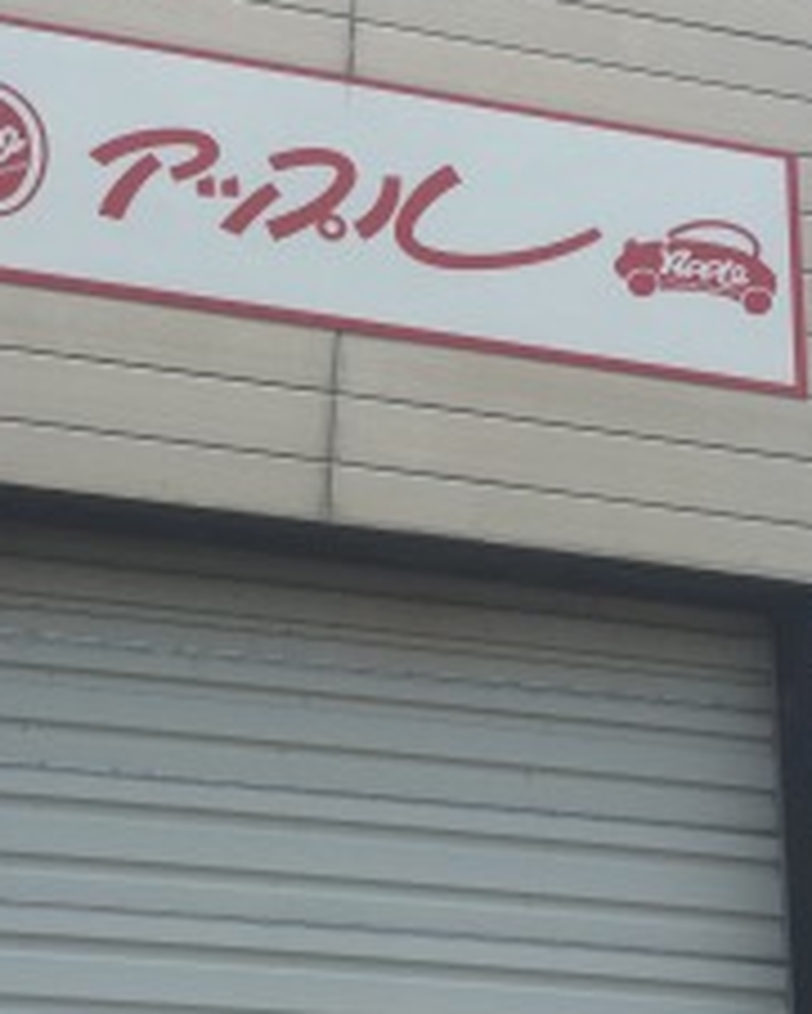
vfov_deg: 31.4
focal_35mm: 60
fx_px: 1801
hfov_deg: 25.4
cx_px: 323
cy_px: 408
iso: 32
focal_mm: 4.15
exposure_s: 1/3300
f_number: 2.2
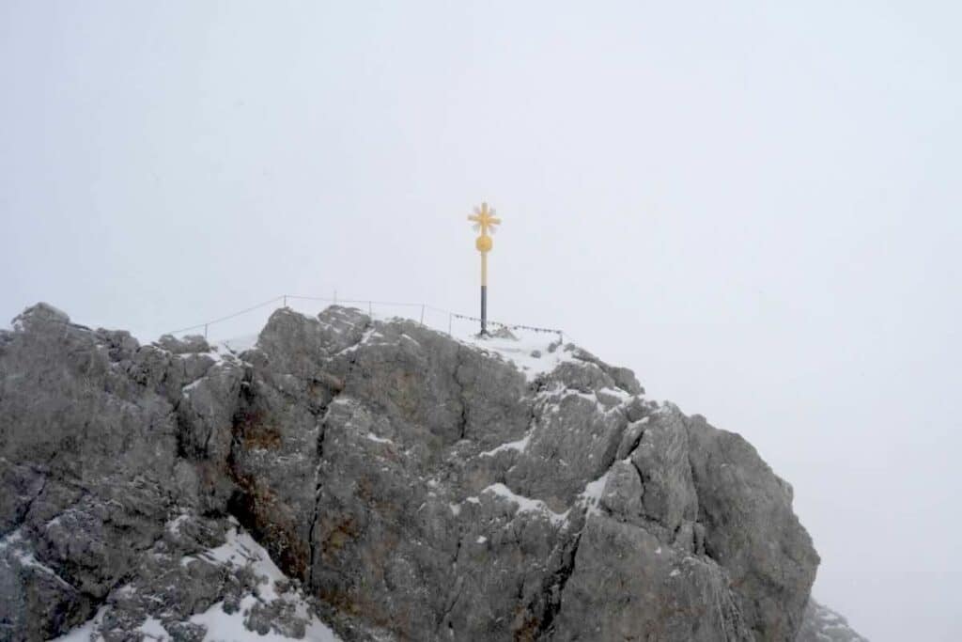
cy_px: 321
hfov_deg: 73.7
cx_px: 481
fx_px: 641
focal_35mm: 24
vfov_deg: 53.1
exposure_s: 1/500
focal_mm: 24
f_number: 8
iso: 100
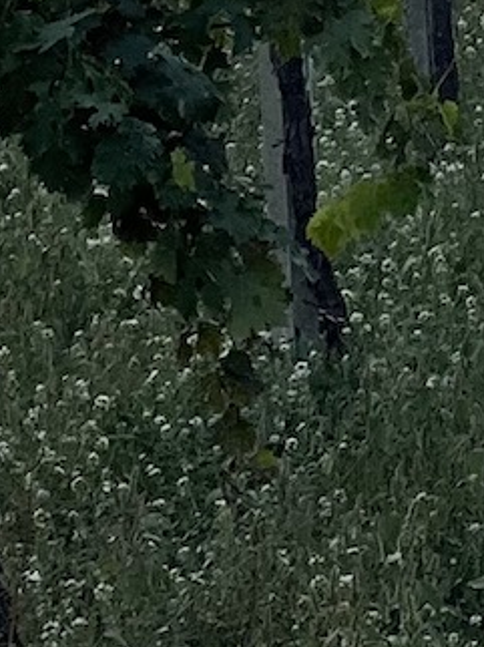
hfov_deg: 3.2
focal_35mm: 455
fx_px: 8494
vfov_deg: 4.3
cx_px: 1037
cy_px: -671
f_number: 2.8
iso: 32
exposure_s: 1/121
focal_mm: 9
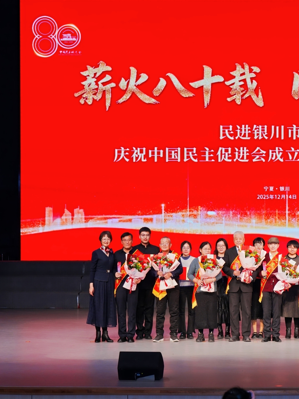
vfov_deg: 15.4
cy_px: 200
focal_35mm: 128
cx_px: 270
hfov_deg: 11.5
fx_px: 1474
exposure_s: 1/160
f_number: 4
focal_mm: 88
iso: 320
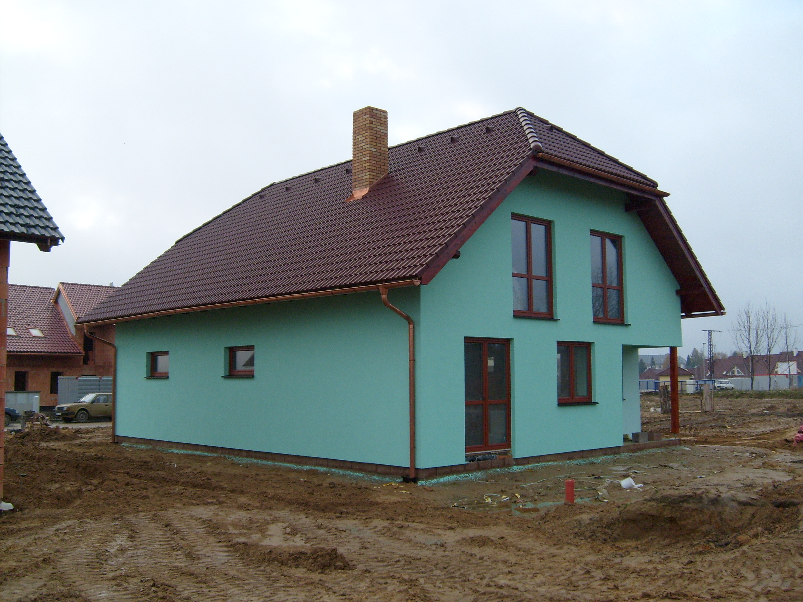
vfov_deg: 40.7
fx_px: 812
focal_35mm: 35
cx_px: 402
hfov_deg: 52.6
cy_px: 301
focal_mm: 5.8
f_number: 2.8
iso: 80
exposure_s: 1/125
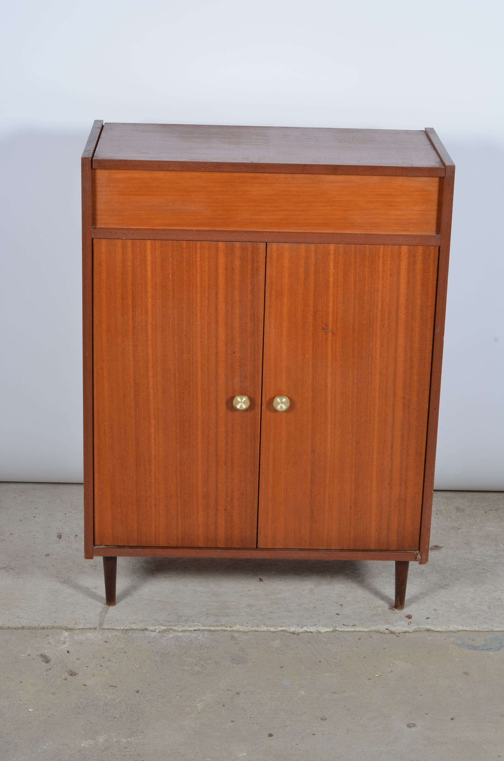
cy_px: 380
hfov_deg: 18.1
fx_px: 1582
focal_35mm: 75
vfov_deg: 27.0
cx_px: 252
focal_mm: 50
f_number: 14
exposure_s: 1/125
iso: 100
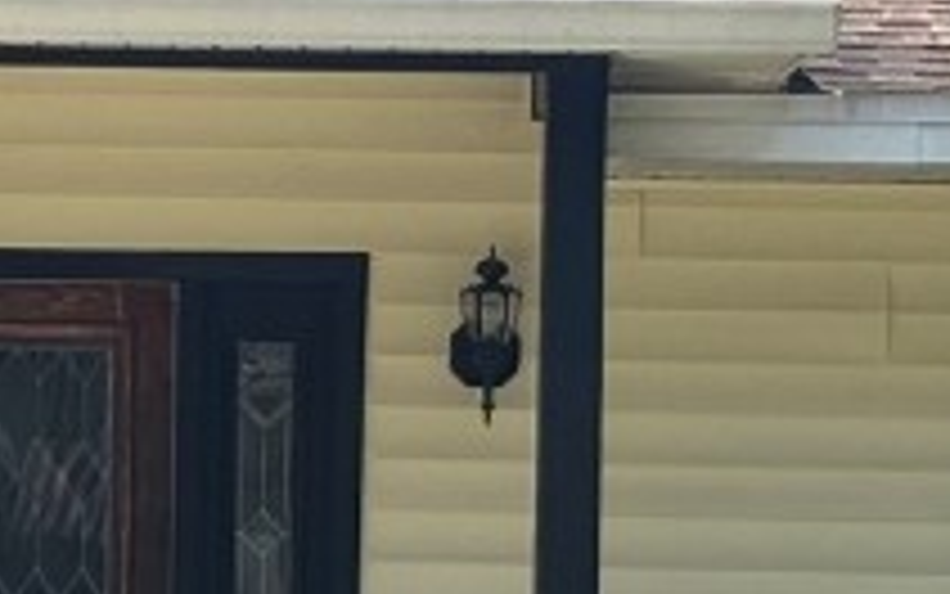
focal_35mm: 267
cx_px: -153
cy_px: 639
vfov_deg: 4.9
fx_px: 6915
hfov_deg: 7.8
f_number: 1.6
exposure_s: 1/1479
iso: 32
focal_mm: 5.96
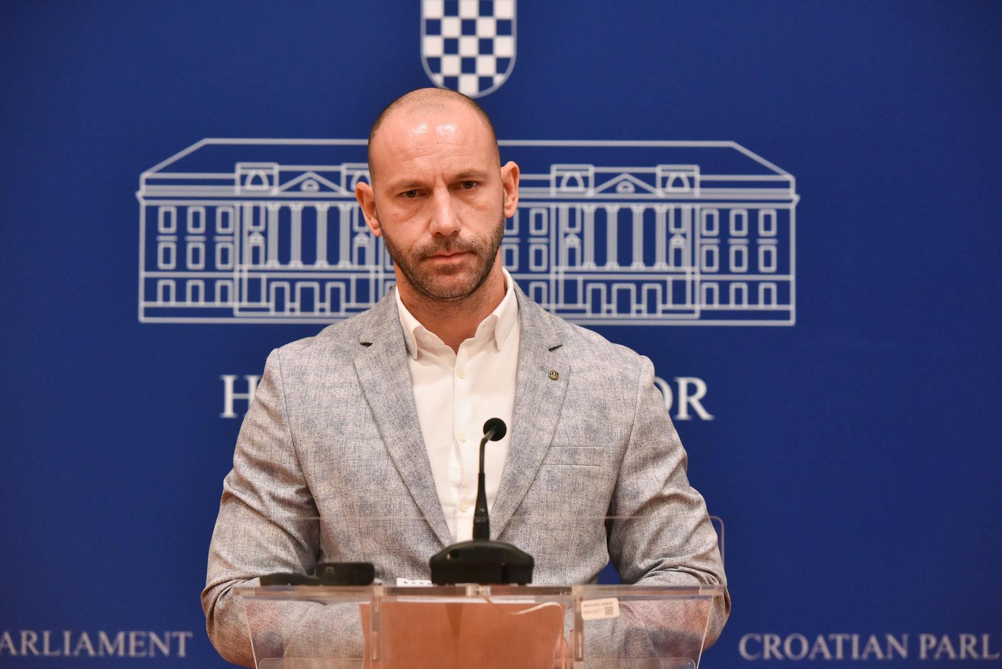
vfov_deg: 10.6
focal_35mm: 130
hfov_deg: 15.8
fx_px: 3619
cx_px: 501
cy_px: 334
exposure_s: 1/200
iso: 4500
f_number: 5.6
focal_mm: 130
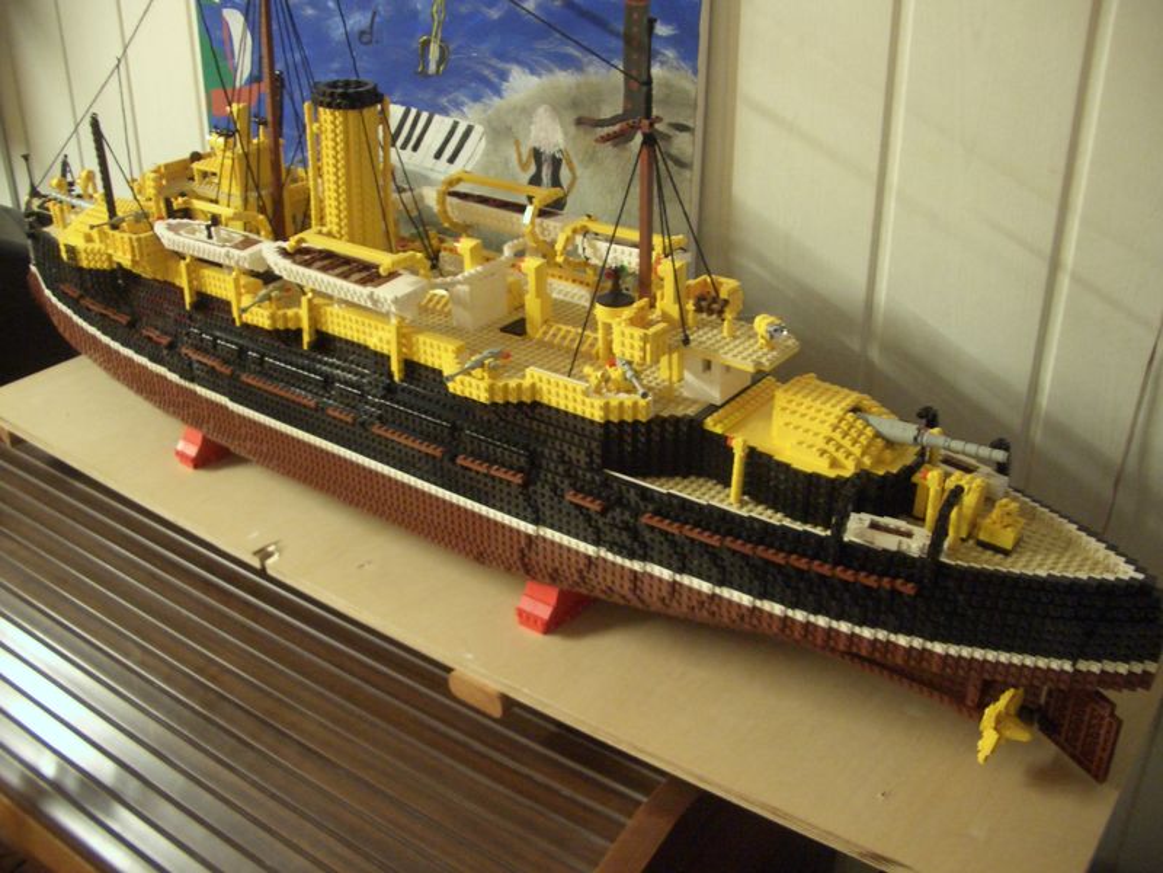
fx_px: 1176
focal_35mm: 35
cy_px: 436
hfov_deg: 52.6
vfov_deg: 40.7
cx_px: 582
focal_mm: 5.8
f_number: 2.6
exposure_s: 1/8
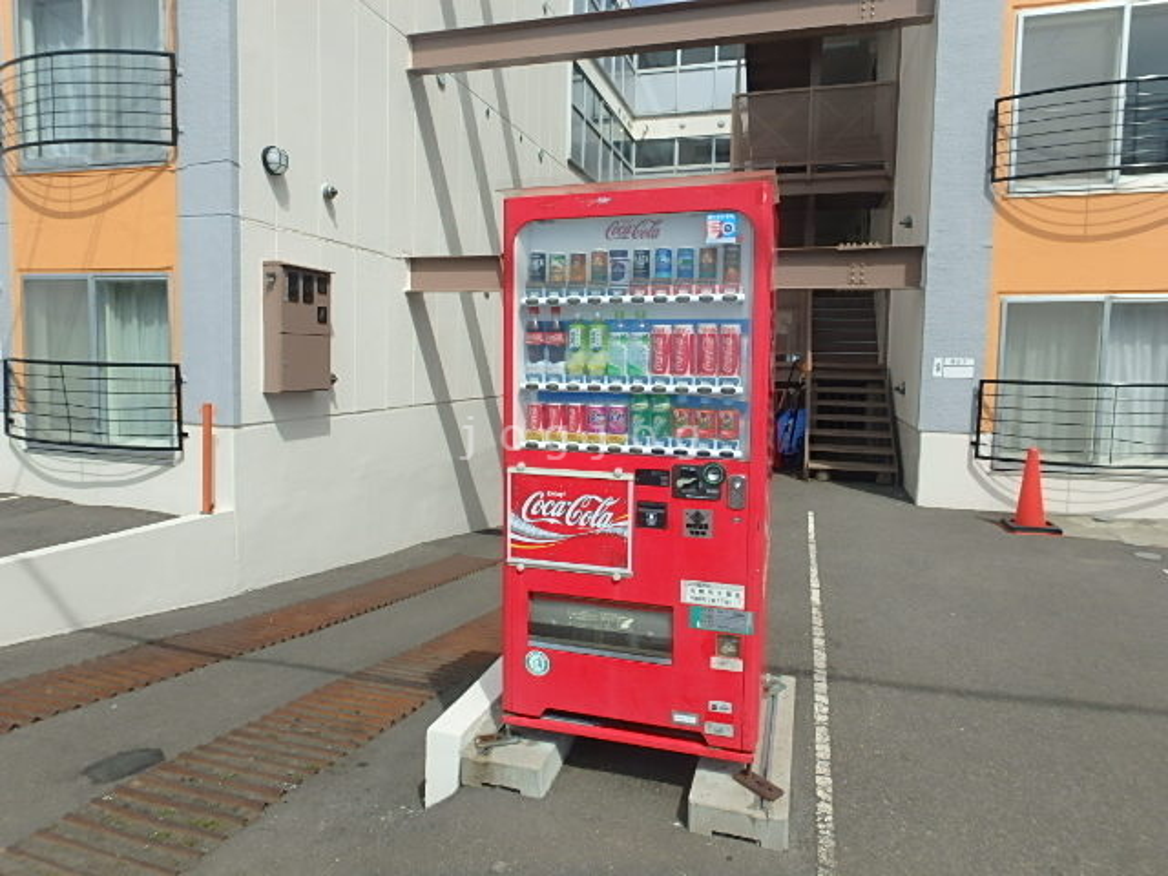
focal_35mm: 21
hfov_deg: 79.0
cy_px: 438
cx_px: 584
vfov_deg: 63.4
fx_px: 709
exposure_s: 1/800
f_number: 6
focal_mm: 3.7
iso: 125
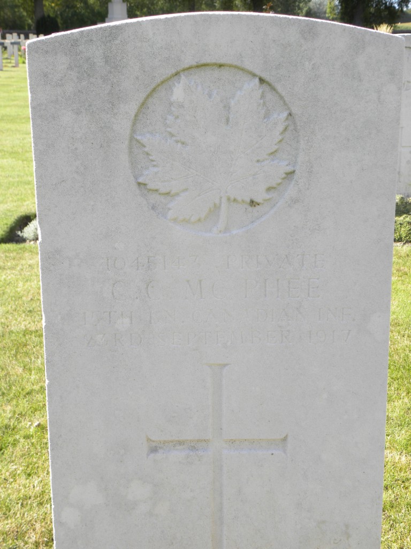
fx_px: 918
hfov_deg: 25.2
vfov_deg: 33.2
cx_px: 206
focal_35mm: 58
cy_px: 274
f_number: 4.5
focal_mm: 10.3
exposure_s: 1/180
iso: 64
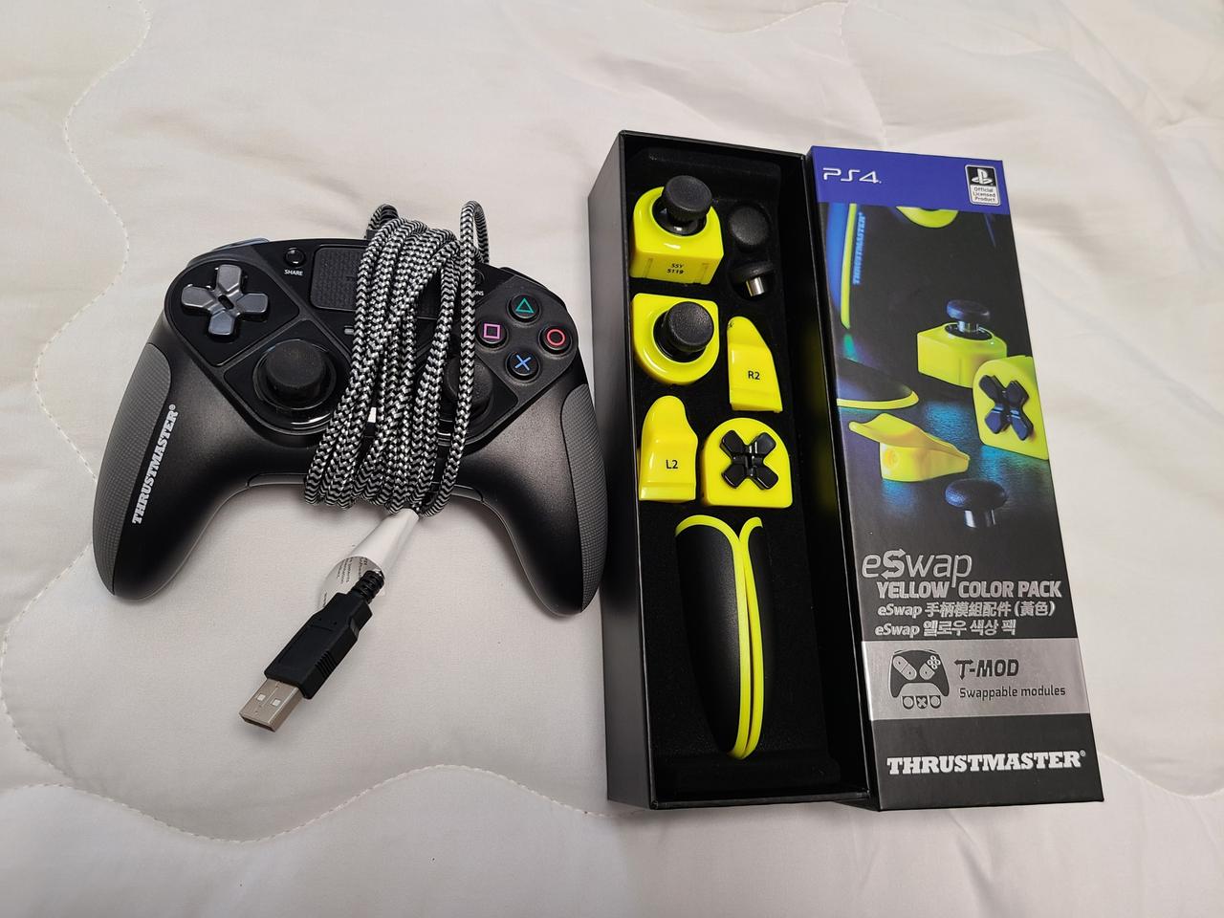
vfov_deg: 53.1
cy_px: 459
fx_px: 919
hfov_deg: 67.3
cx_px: 612
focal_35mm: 26
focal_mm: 5.4
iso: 64
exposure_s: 1/60
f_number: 1.8
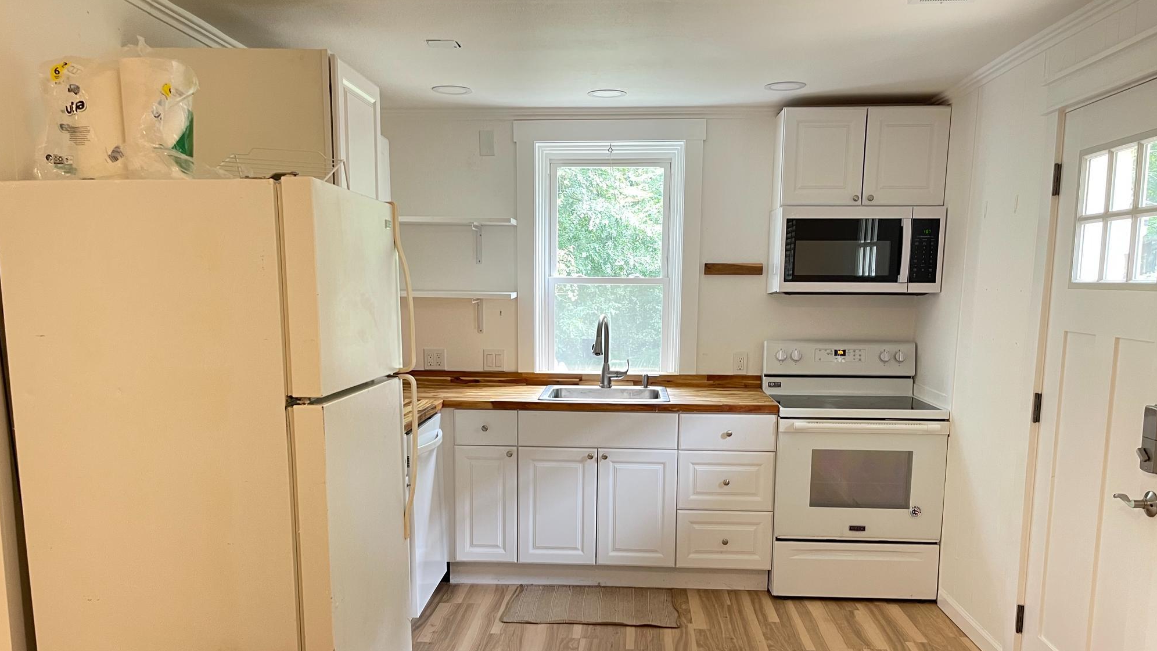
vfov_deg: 41.2
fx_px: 859
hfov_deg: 67.9
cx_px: 592
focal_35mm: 28
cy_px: 413
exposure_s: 1/60
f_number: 1.6
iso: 200
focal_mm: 5.1
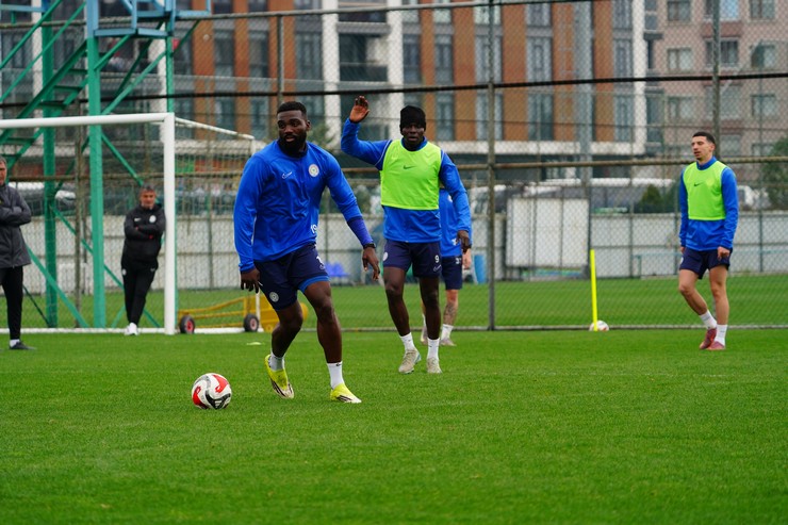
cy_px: 262
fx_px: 4377
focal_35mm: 200
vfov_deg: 6.9
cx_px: 394
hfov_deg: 10.3
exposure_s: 1/2000
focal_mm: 200
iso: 1600
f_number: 5.6
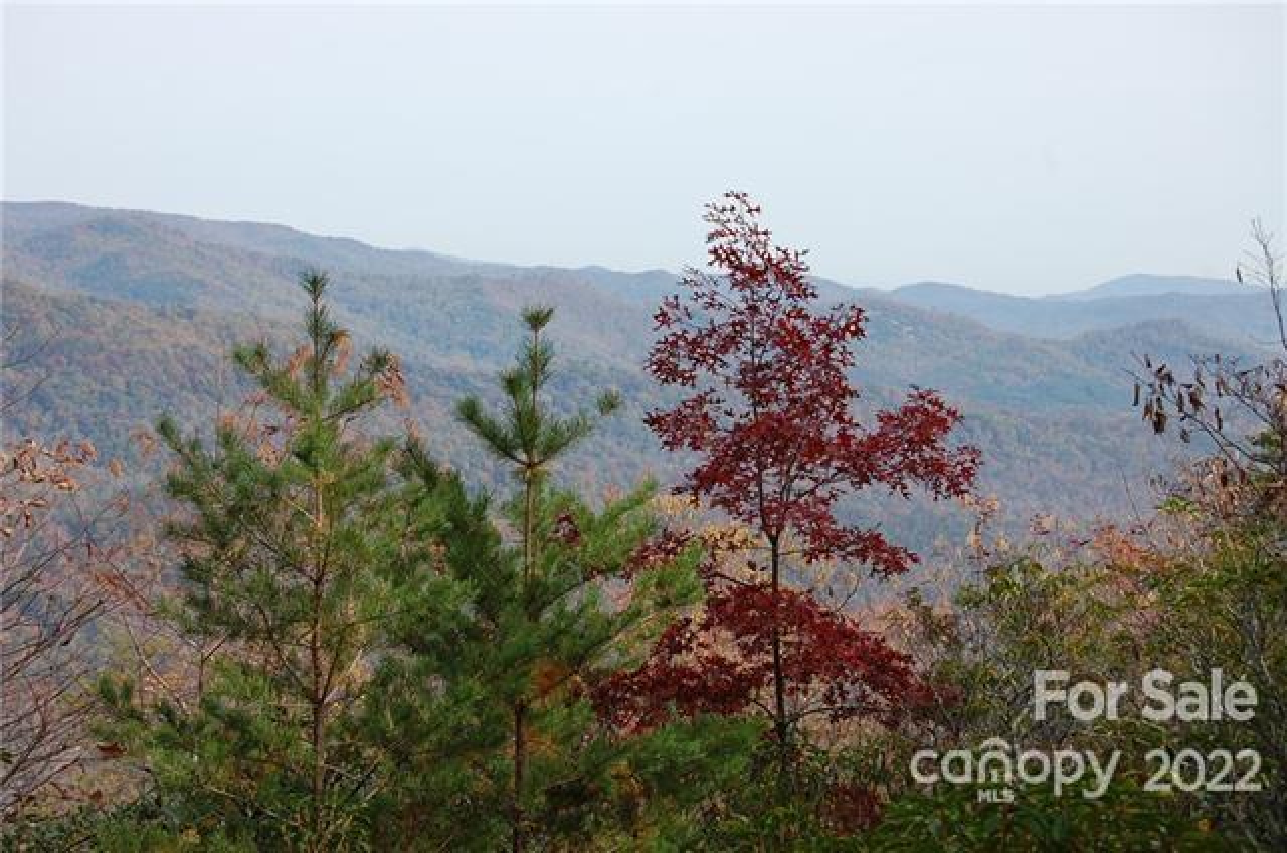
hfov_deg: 24.7
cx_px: 644
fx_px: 2943
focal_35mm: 82
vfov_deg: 16.5
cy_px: 426
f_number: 8
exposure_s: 1/200
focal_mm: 55
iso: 200
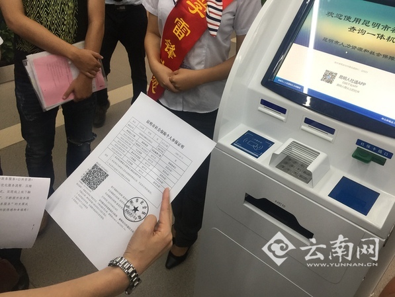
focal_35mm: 29
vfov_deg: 48.3
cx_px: 198
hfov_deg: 61.6
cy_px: 148
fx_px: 331
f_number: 2.2
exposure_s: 1/33
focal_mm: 4.15
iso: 40
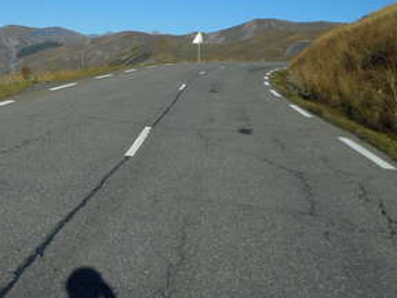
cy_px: 92
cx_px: 83
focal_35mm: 52
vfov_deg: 27.8
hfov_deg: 35.7
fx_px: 596
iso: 80
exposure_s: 1/200
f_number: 10.5
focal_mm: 4.5
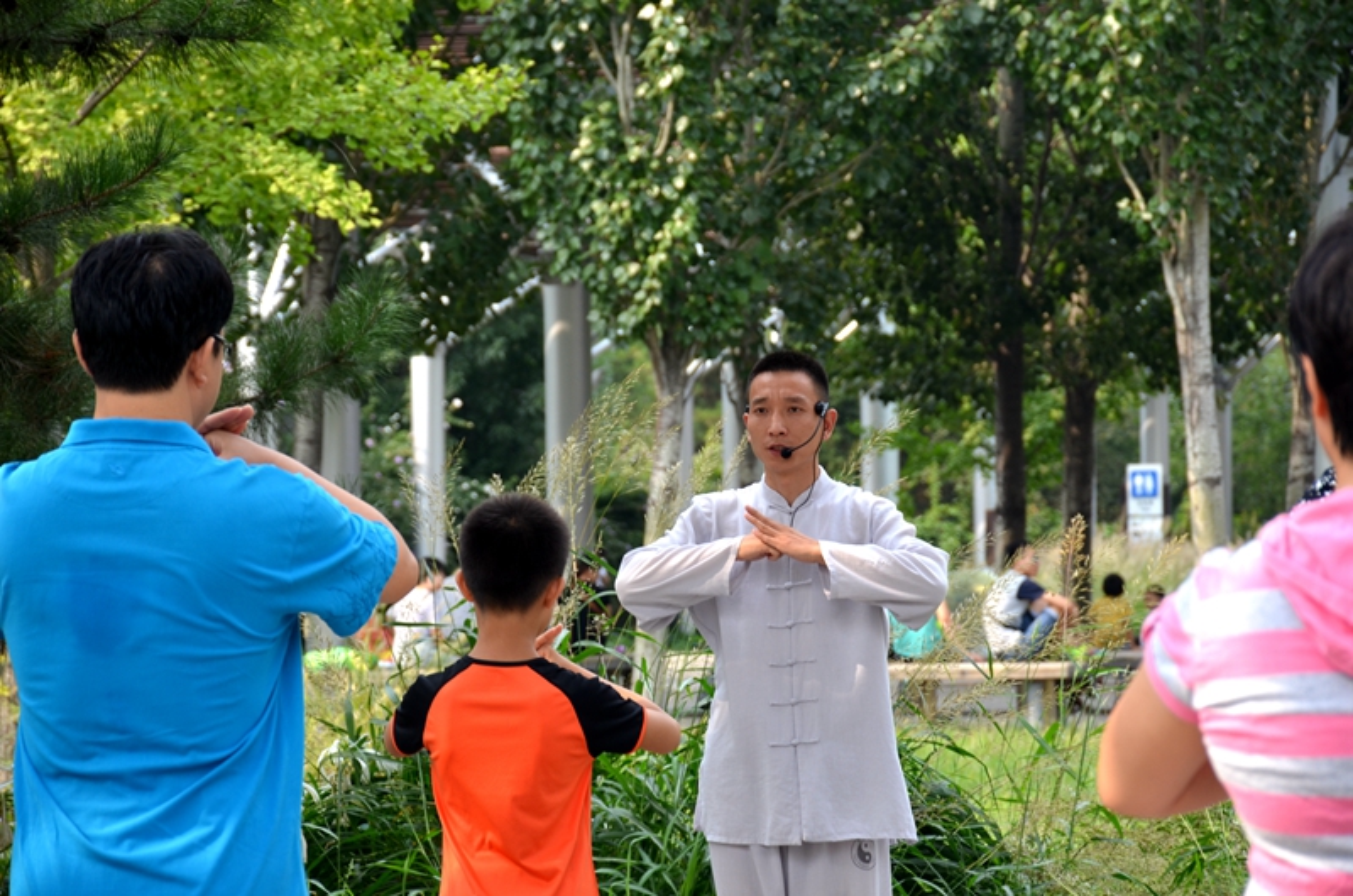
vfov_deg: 9.1
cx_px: 676
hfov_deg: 13.7
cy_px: 448
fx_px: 5626
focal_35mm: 150
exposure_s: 1/200
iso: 200
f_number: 7.1
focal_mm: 100
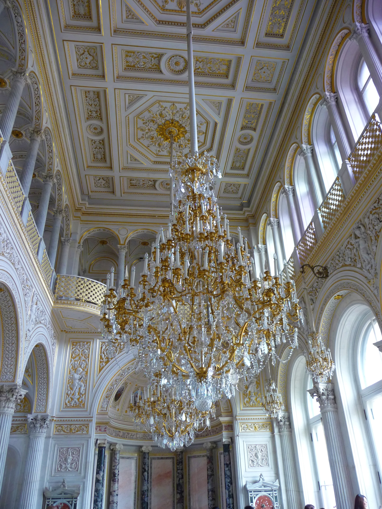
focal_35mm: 28
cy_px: 254
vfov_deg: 63.4
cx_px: 191
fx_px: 412
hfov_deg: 49.7
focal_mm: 4.7
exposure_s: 1/30
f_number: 3.3
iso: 160
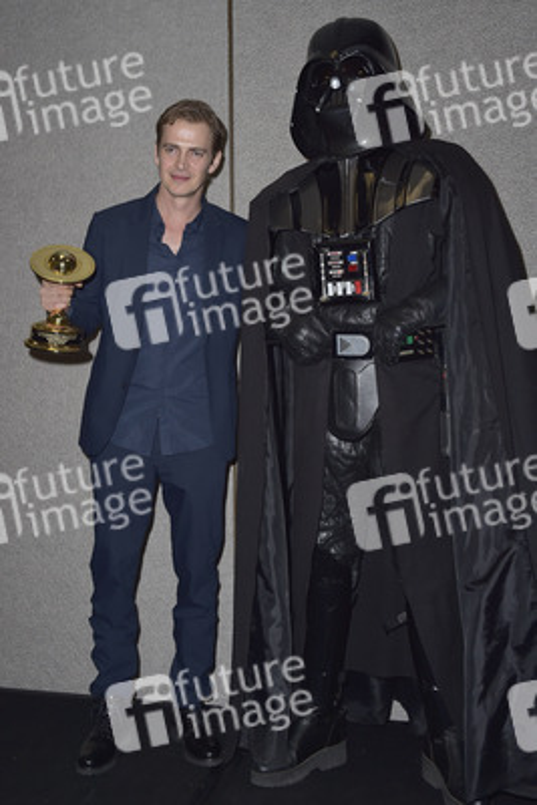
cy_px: 402
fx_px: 760
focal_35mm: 34
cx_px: 268
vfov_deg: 55.8
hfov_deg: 38.9
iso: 500
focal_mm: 34
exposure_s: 1/250
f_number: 6.3
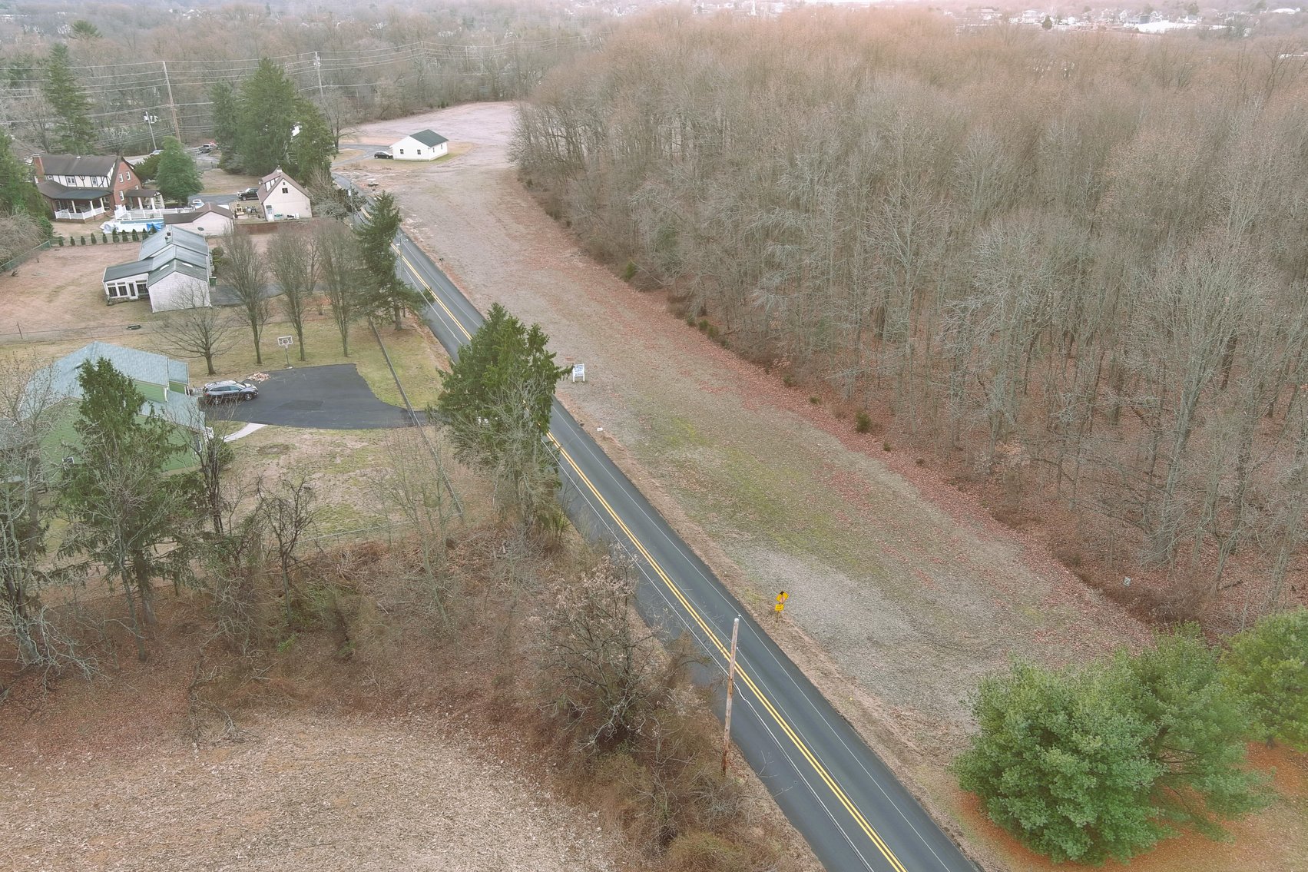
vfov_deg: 45.0
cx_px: 654
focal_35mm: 29
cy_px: 436
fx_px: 1053
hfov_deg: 63.7
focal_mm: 10.57
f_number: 2.8
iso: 100
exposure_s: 1/60
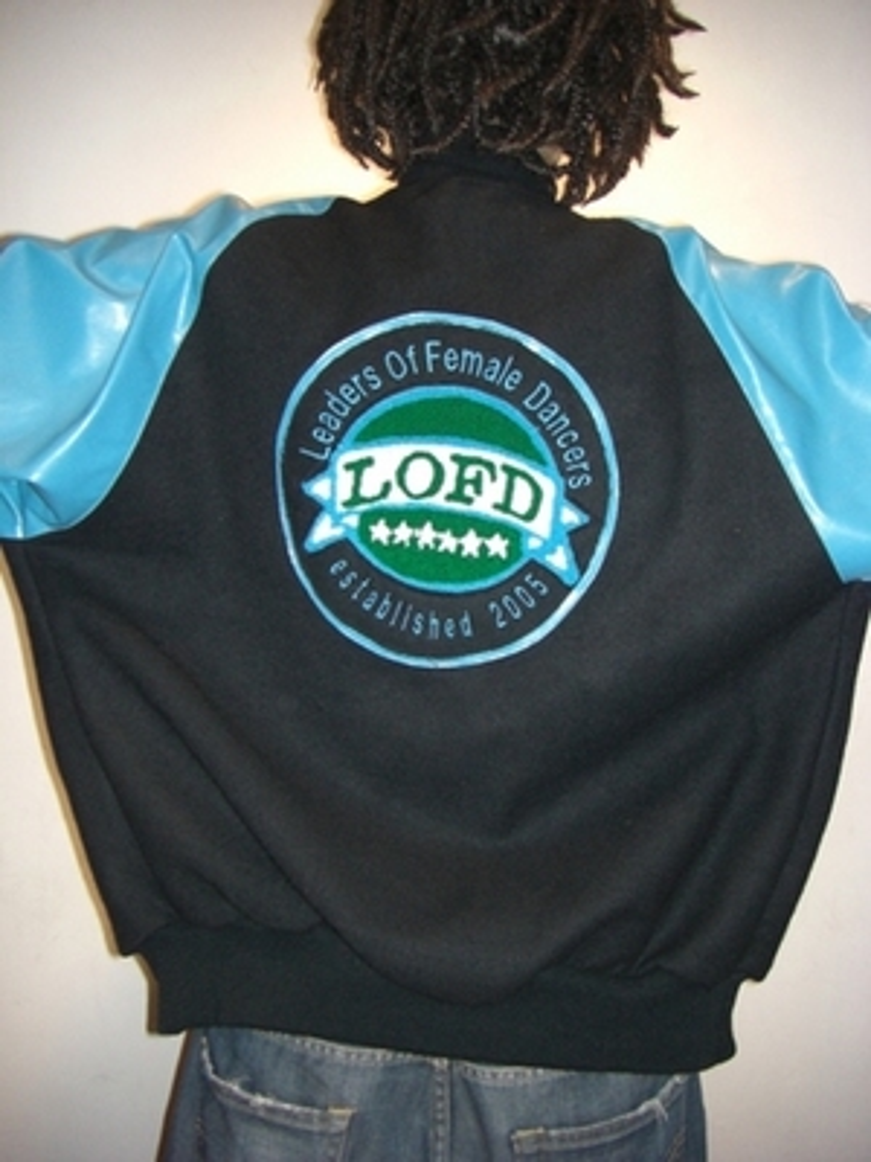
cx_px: 436
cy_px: 581
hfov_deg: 37.7
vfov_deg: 49.0
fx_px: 1275
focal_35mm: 38
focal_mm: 6.3
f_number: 3.4
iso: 200
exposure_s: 1/60
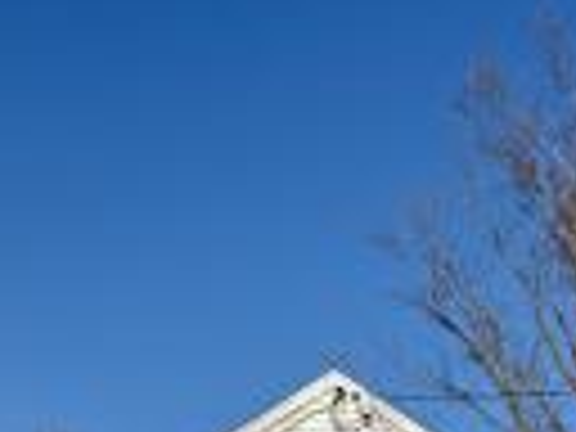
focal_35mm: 75
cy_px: 549
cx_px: 356
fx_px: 1248
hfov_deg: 25.9
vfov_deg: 18.4
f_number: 1.78
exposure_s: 1/9091
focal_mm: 6.76
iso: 80
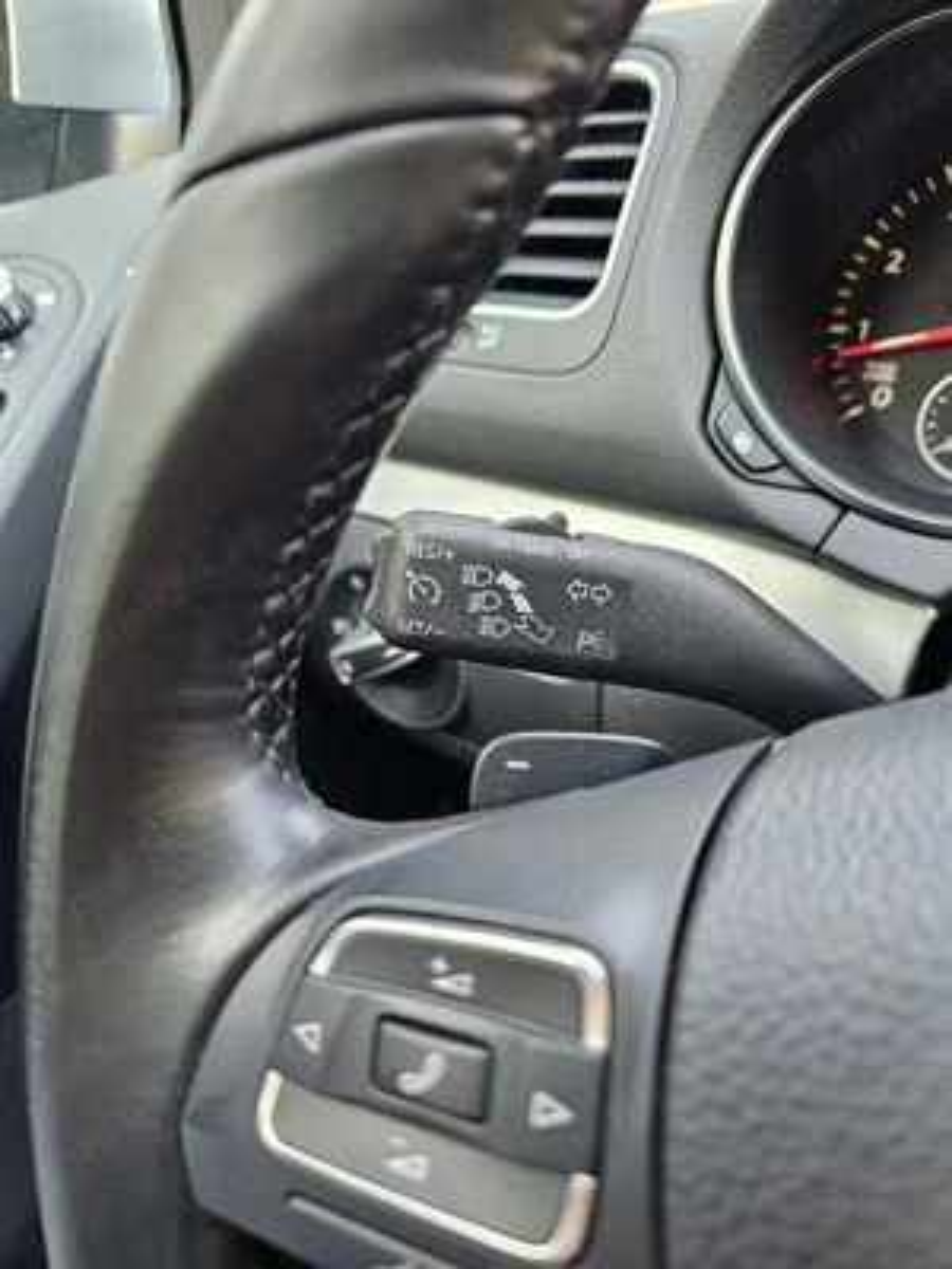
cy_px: 634
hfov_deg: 58.9
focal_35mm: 23
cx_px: 476
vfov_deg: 73.9
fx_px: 843
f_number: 1.7
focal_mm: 6.3
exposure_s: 1/101
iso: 400
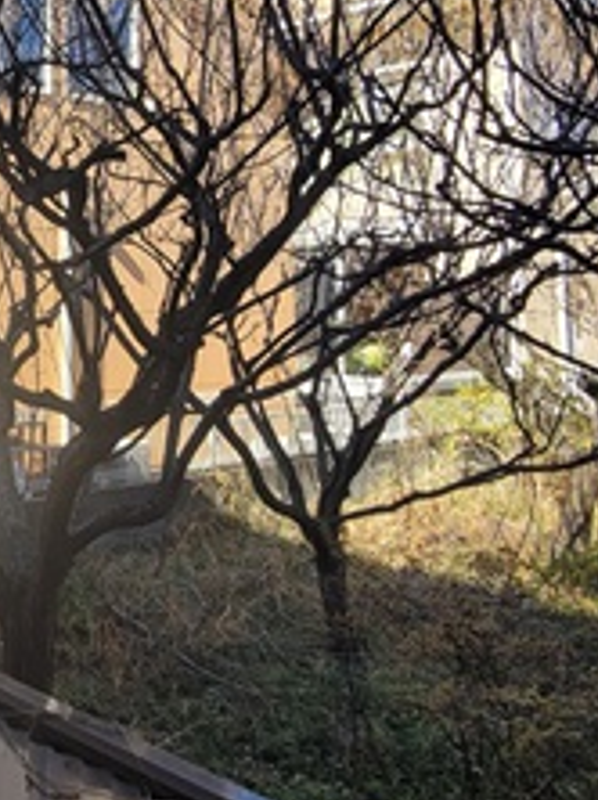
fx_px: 946
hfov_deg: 31.3
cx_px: -56
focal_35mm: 41
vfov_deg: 45.1
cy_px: 259
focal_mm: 2.2
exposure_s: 1/594
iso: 64
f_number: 2.2
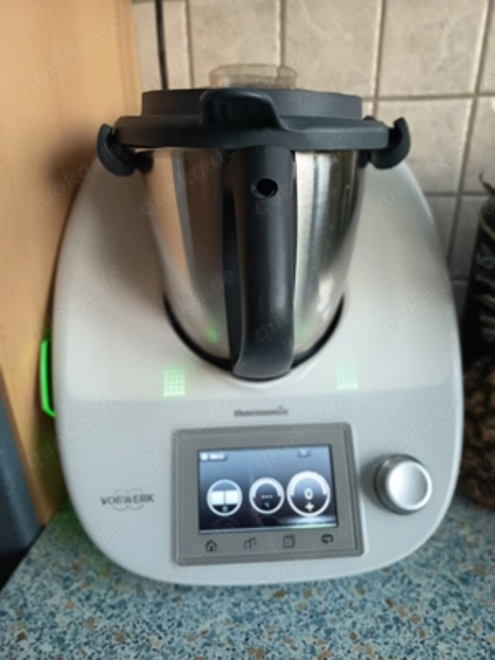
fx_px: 458
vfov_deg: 71.6
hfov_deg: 56.8
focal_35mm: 24
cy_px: 330
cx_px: 248
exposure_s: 1/25
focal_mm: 5.27
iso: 373
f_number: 1.7
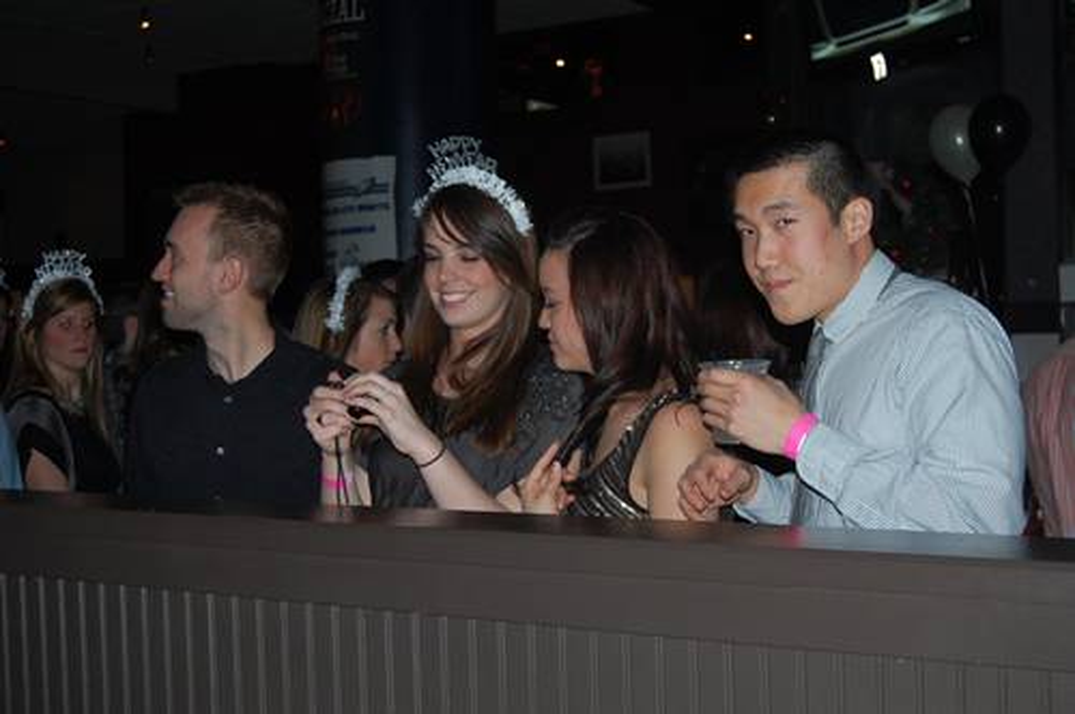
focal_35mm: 52
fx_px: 1566
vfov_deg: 25.7
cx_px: 538
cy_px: 357
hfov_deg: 37.9
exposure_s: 1/60
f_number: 4.8
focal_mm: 35
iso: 400
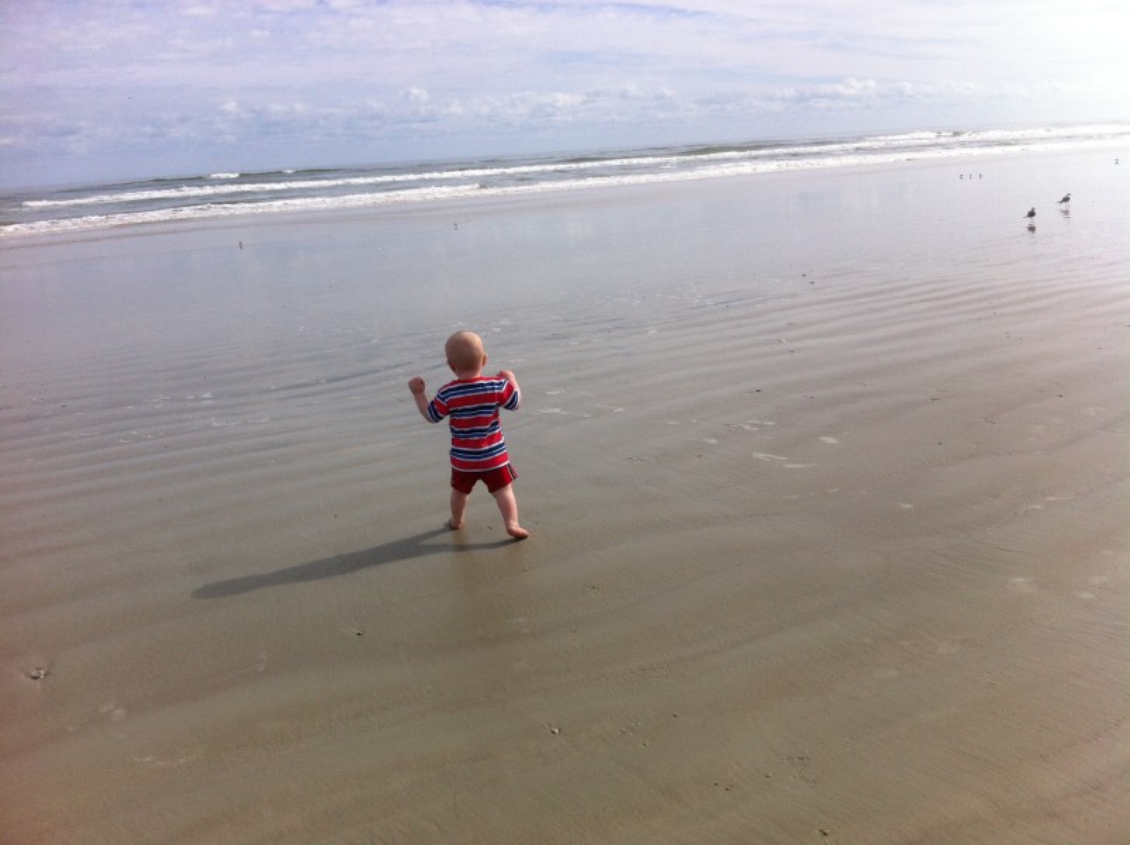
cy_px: 422
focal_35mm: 35
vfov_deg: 40.6
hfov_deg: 52.7
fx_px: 1141
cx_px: 565
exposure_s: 1/2742
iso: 80
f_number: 2.8
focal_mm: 3.85
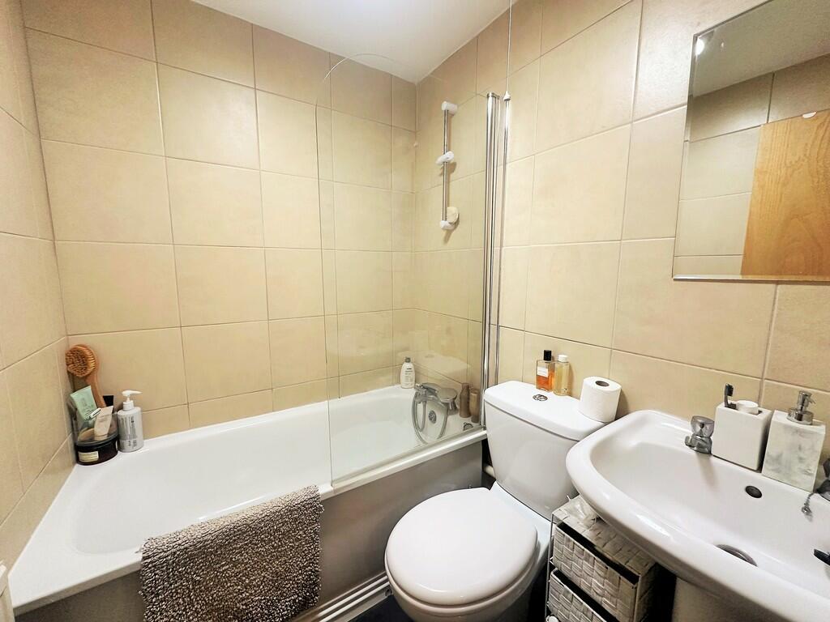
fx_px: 336
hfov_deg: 102.1
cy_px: 311
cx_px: 415
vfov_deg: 85.7
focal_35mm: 14
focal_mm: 2.22
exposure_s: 1/100
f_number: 2.2
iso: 250
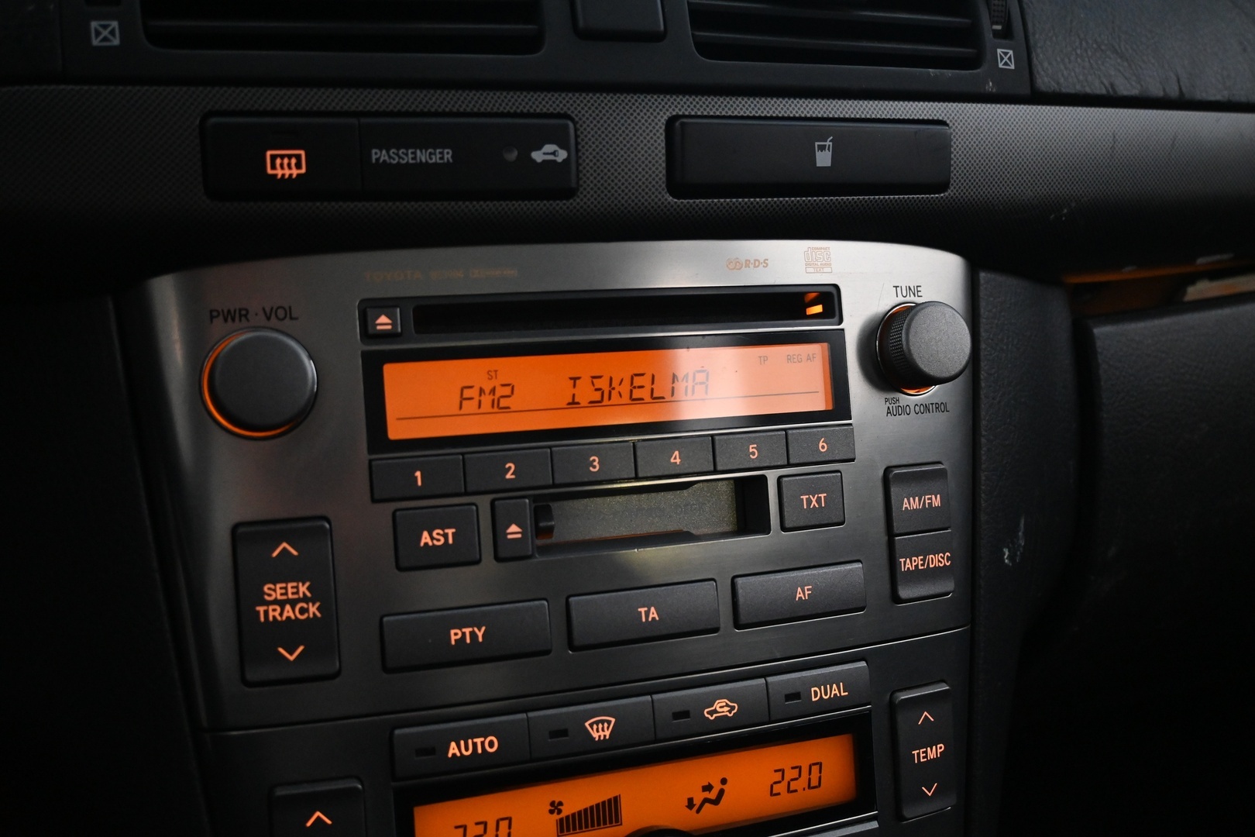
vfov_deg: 35.5
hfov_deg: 51.3
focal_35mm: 38
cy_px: 418
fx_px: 1307
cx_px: 628
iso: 3600
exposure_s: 1/40
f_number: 4.2
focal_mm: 25
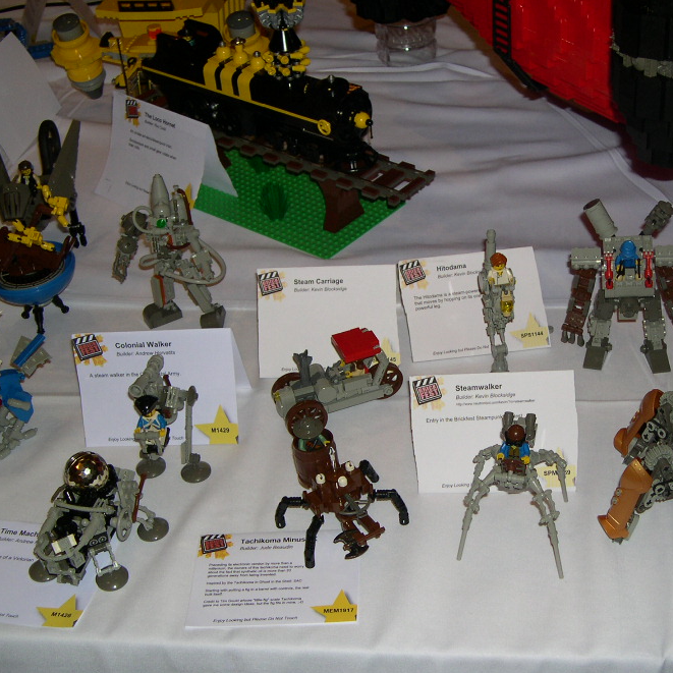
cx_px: 483
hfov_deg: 32.3
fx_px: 1144
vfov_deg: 32.8
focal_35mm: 52
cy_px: 374
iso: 100
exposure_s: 1/60
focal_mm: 8
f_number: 2.8
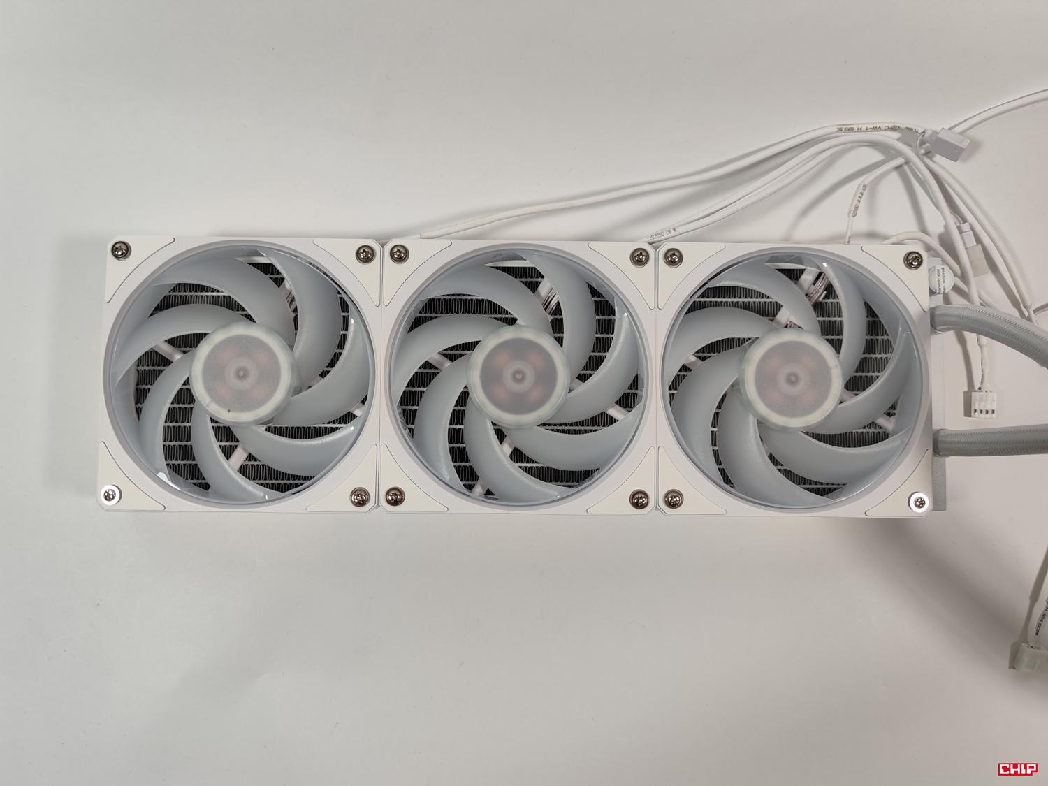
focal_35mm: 25
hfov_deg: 69.4
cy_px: 393
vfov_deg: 54.9
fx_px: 757
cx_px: 524
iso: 57
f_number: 1.85
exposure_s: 1/100
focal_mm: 6.78
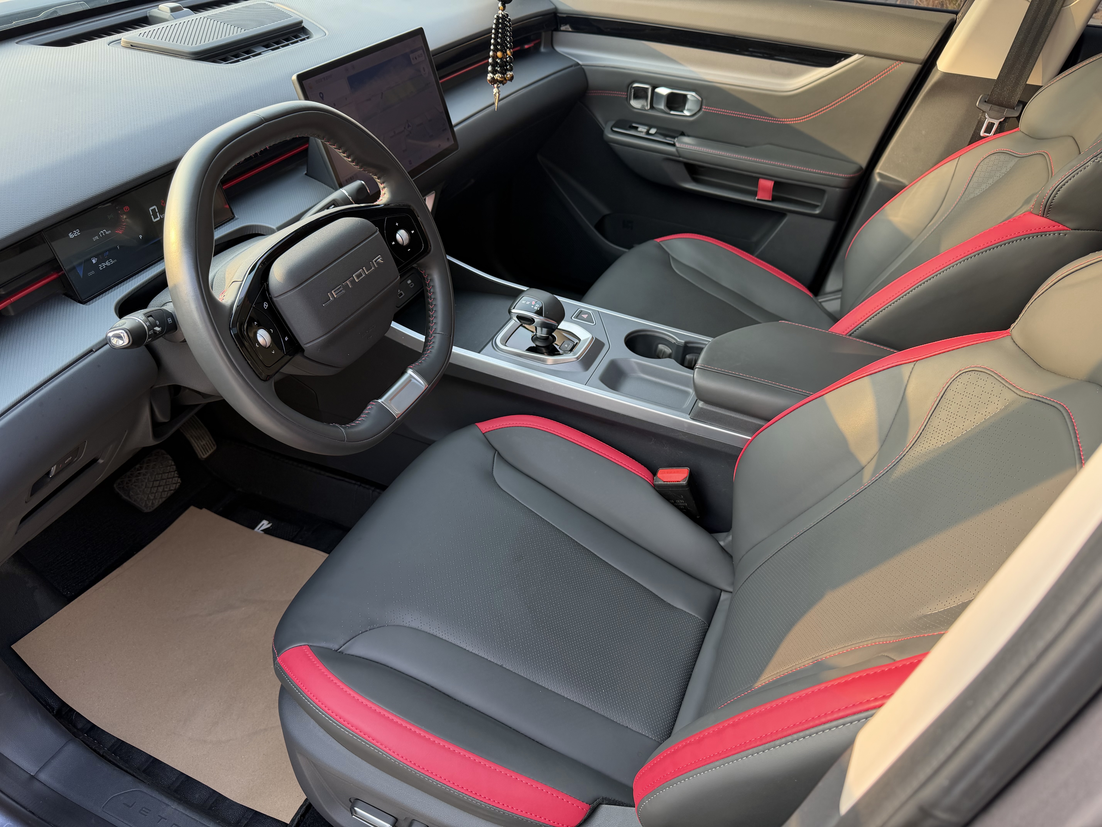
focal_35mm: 24
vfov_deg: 56.8
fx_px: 764
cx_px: 551
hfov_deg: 71.6
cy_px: 414
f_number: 1.78
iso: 80
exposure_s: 1/121
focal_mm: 6.76
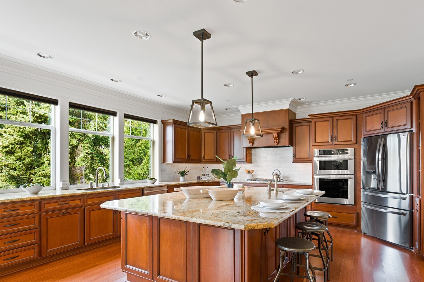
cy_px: 161
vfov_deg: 64.2
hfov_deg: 86.5
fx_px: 224
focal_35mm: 19
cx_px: 238
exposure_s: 1/1.25
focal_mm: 16
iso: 160
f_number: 9
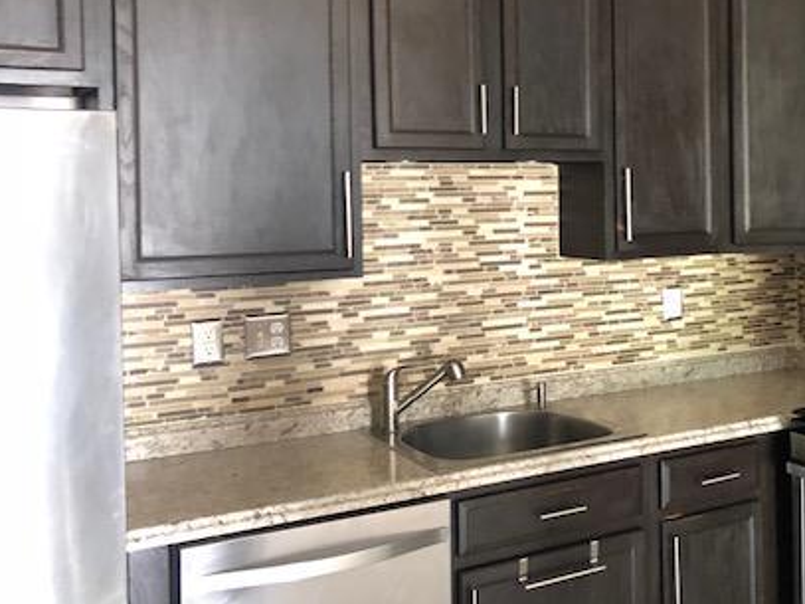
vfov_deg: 32.6
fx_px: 1023
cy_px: 212
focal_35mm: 44
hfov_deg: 41.4
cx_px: 623
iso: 100
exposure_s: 1/7
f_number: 1.8
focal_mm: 3.99
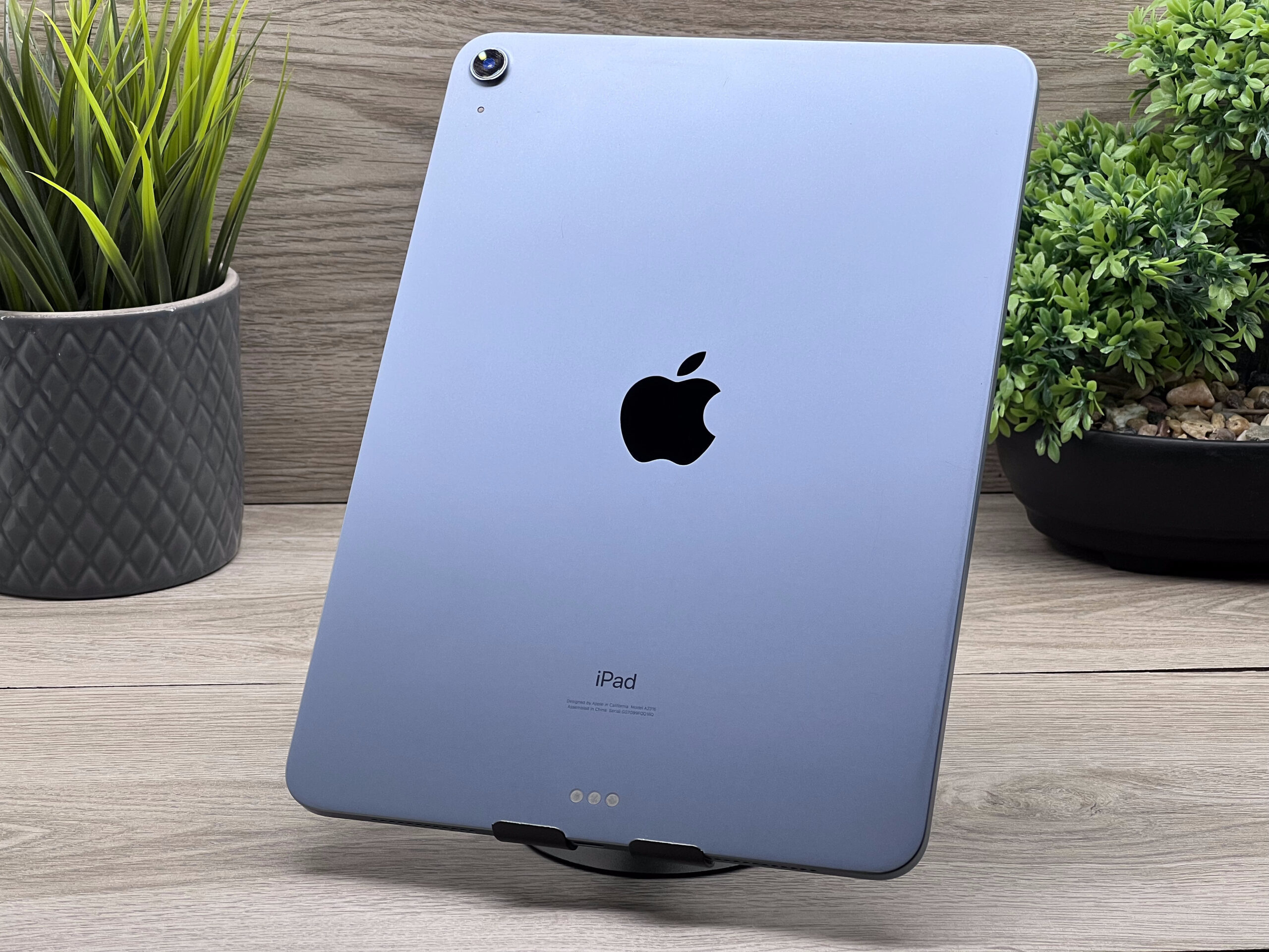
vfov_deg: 19.1
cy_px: 476
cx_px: 634
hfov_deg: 25.3
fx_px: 2823
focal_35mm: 77
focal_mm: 9
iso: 50
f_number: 2.8
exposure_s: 1/100
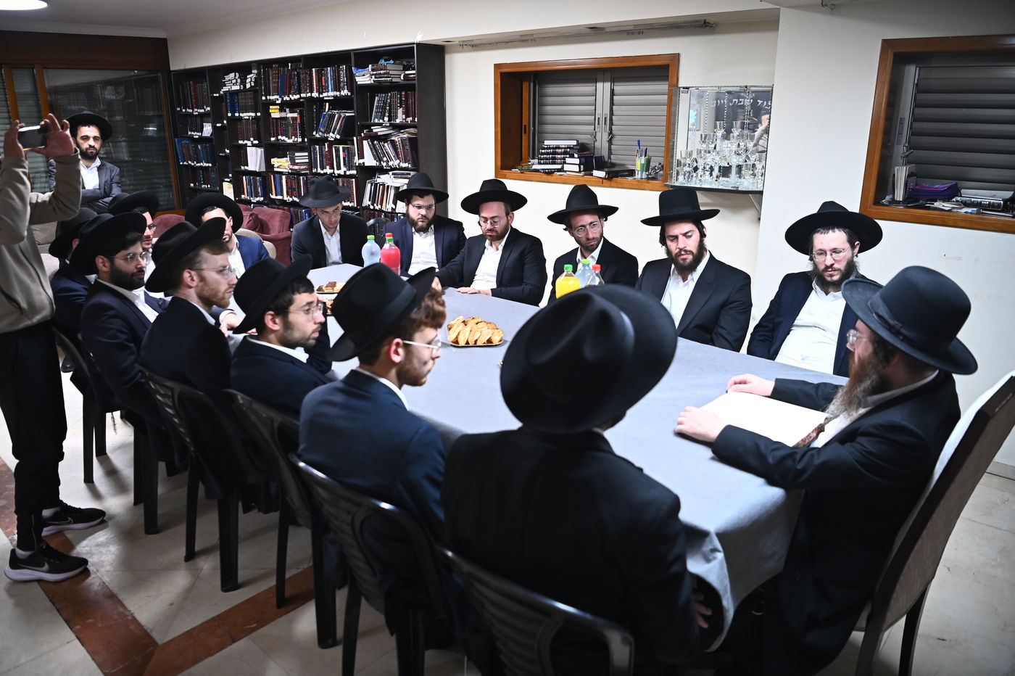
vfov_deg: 53.1
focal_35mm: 24
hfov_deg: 73.8
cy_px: 338
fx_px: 676
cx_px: 508
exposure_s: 1/160
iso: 2000
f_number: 2.8
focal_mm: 24
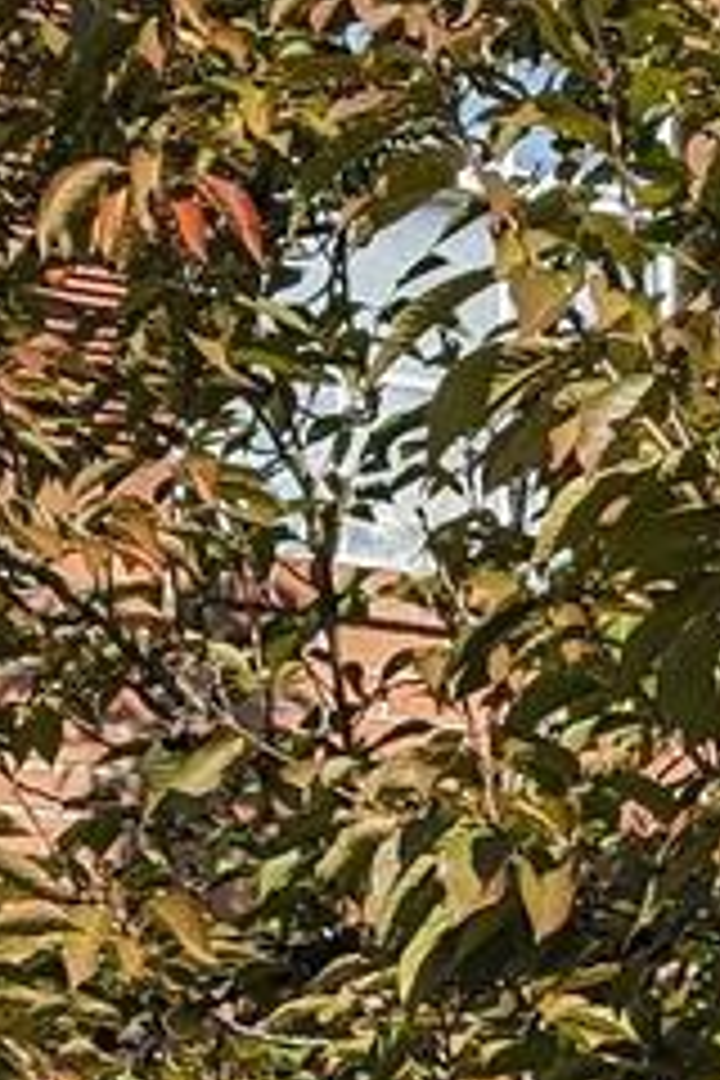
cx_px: 1413
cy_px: 2084
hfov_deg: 8.2
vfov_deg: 11.7
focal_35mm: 160
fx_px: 4800
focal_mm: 6.9
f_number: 1.68
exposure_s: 1/992
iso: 18
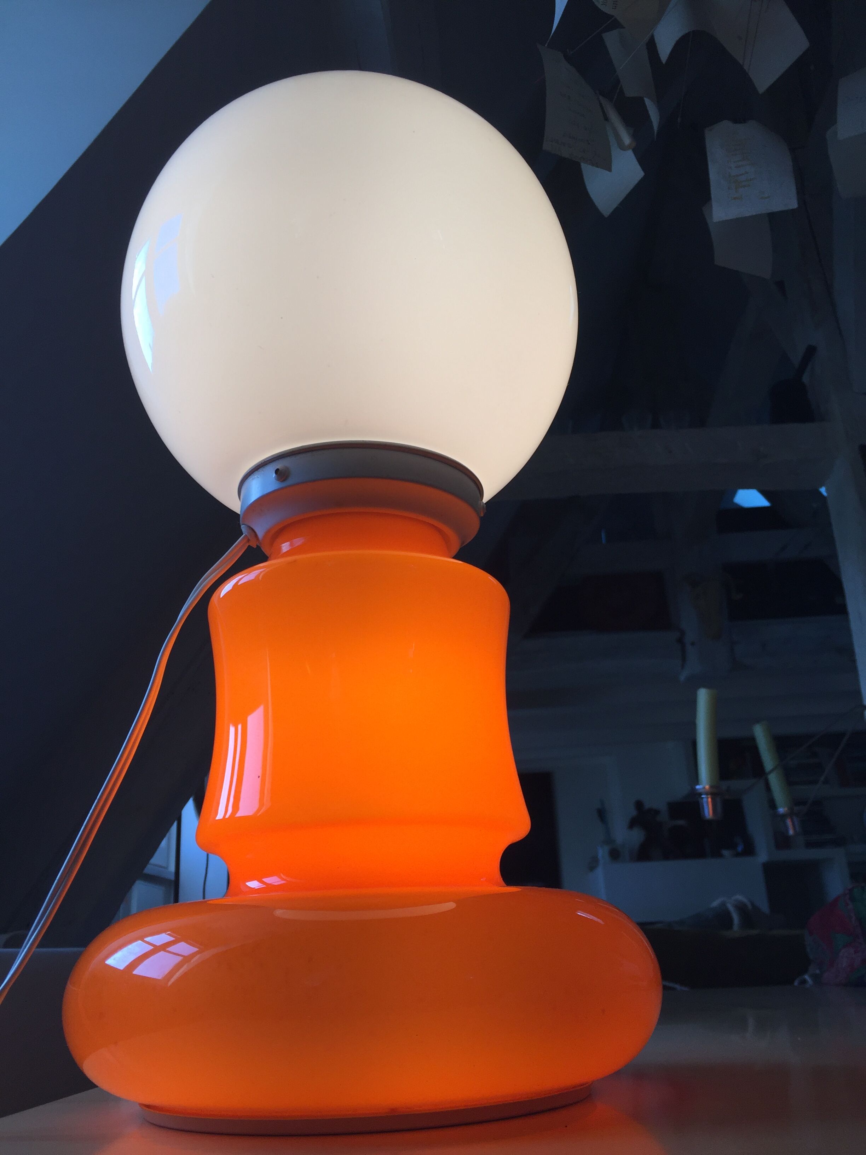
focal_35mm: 29
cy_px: 578
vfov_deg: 61.7
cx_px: 433
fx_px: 967
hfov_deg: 48.2
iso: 32
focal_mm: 4.15
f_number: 2.2
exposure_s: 1/230
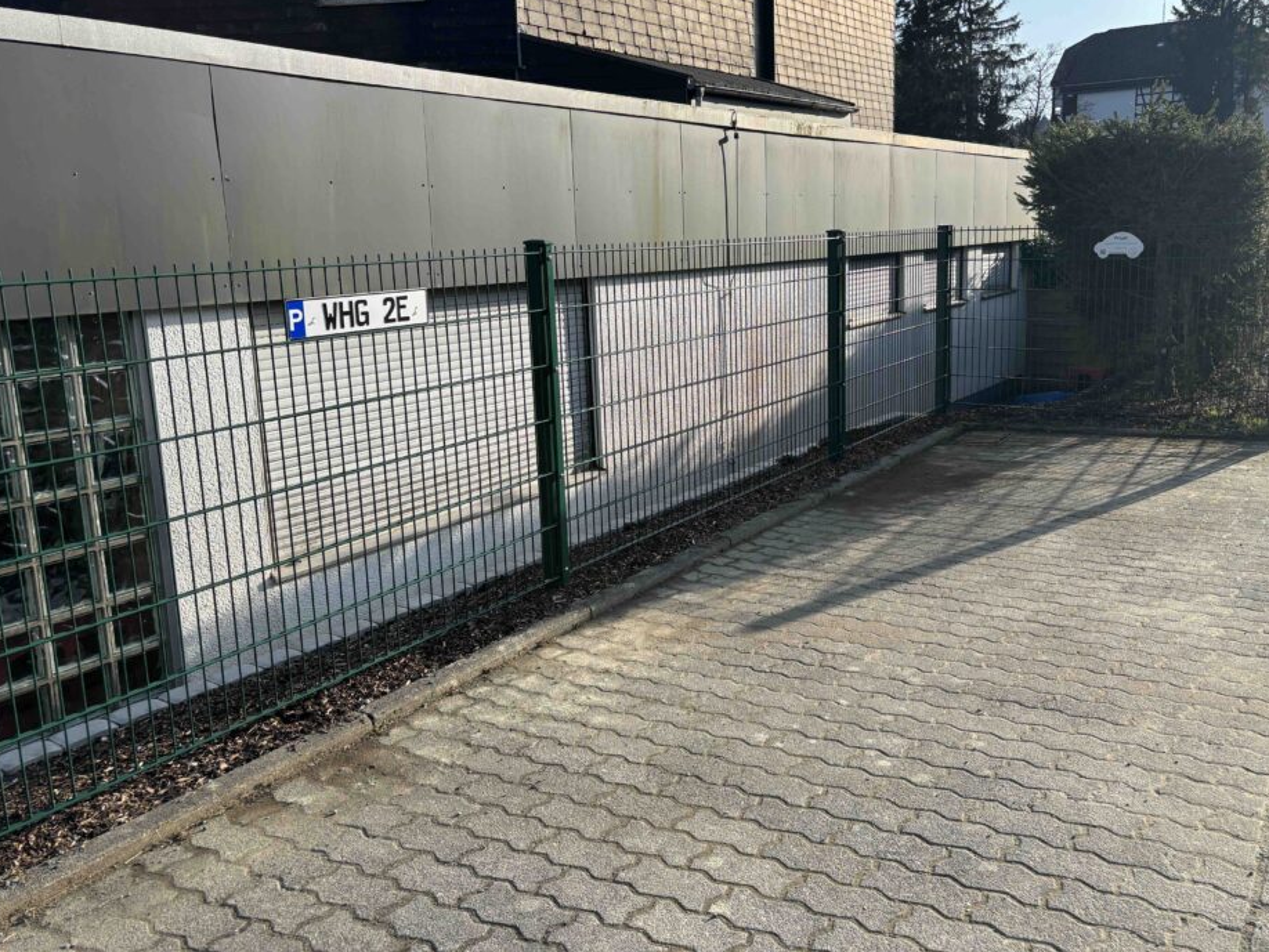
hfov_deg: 61.6
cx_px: 679
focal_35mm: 29
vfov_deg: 48.2
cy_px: 423
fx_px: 1063
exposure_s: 1/1876
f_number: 1.6
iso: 50
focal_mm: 5.96
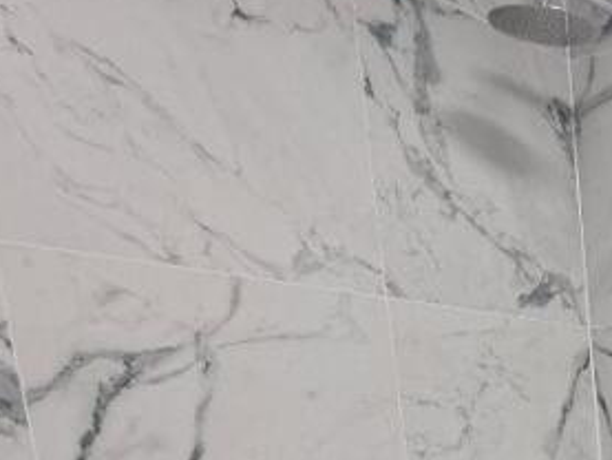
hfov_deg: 27.9
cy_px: 639
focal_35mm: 48
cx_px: 901
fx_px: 849
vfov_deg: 25.0
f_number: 2.2
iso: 200
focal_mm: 1.74
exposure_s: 1/50
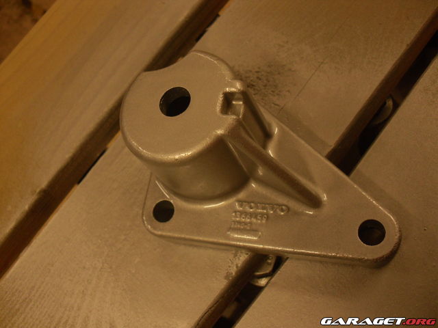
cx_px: 219
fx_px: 443
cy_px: 164
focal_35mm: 35
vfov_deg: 40.7
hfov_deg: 52.6
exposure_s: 1/45
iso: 200
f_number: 3
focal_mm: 6.3
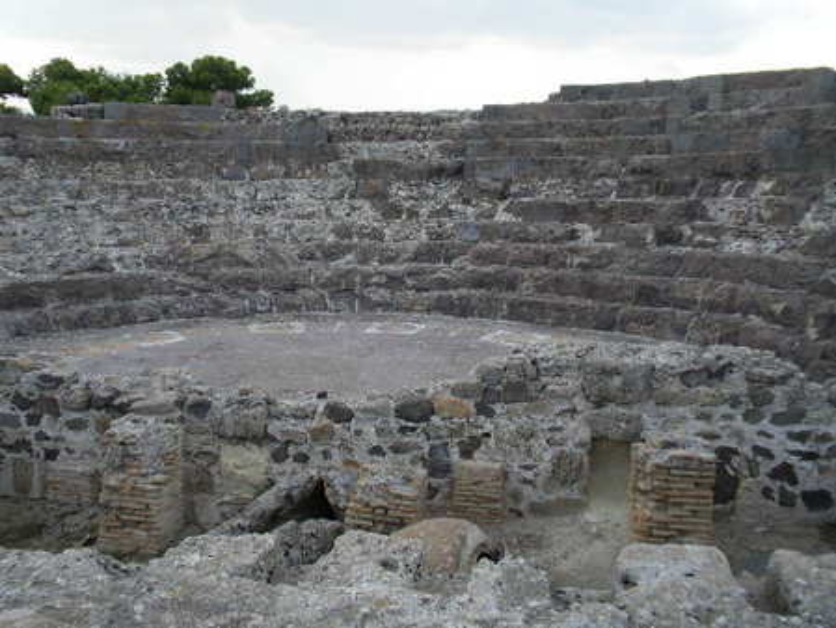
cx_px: 418
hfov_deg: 50.1
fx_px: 894
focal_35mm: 37
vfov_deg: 38.7
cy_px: 314
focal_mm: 6.6
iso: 64
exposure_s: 1/250
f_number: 3.5
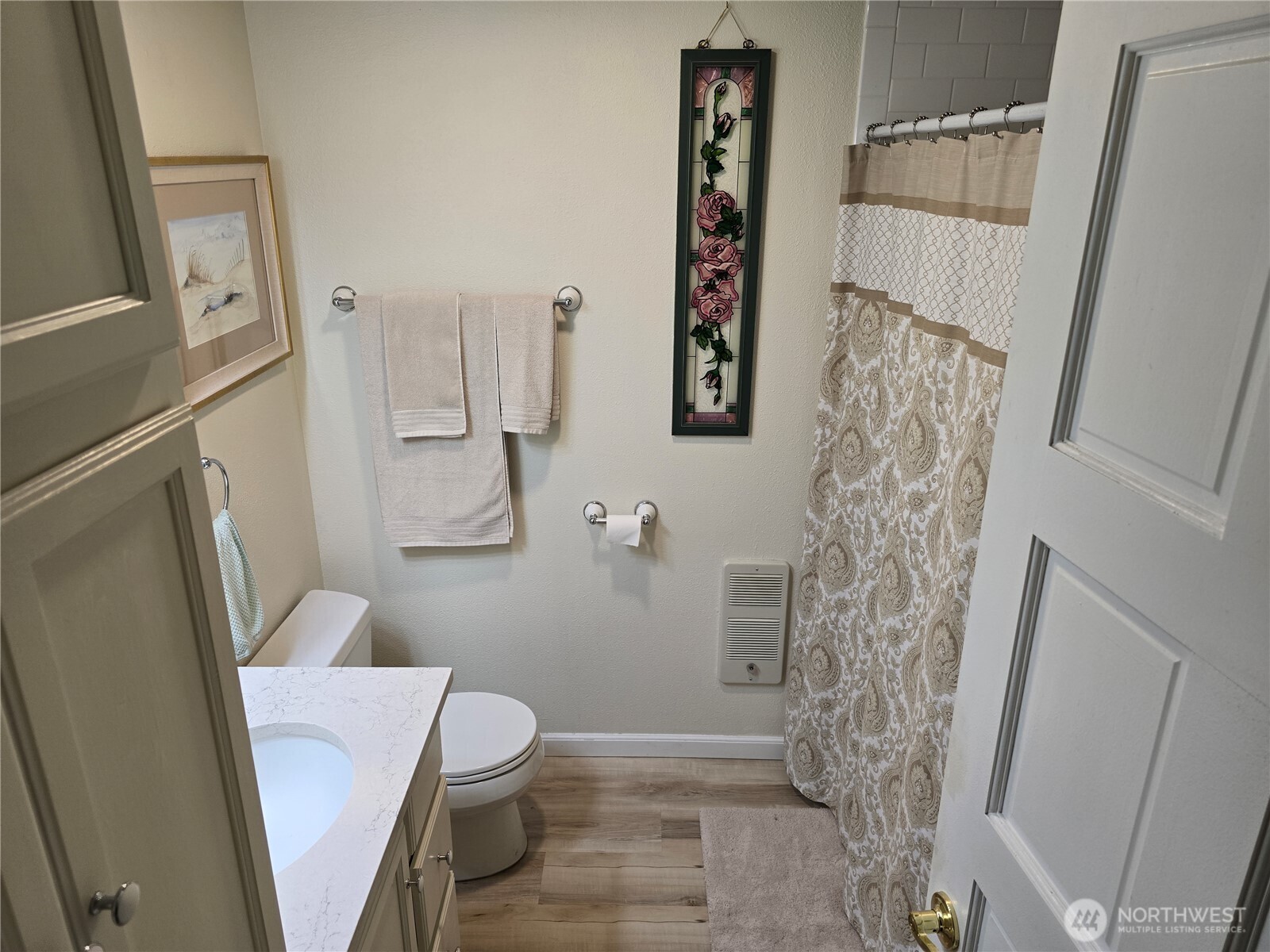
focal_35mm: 23
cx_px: 635
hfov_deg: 73.9
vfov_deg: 58.9
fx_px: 844
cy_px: 476
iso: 125
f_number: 1.7
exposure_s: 1/120
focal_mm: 6.3
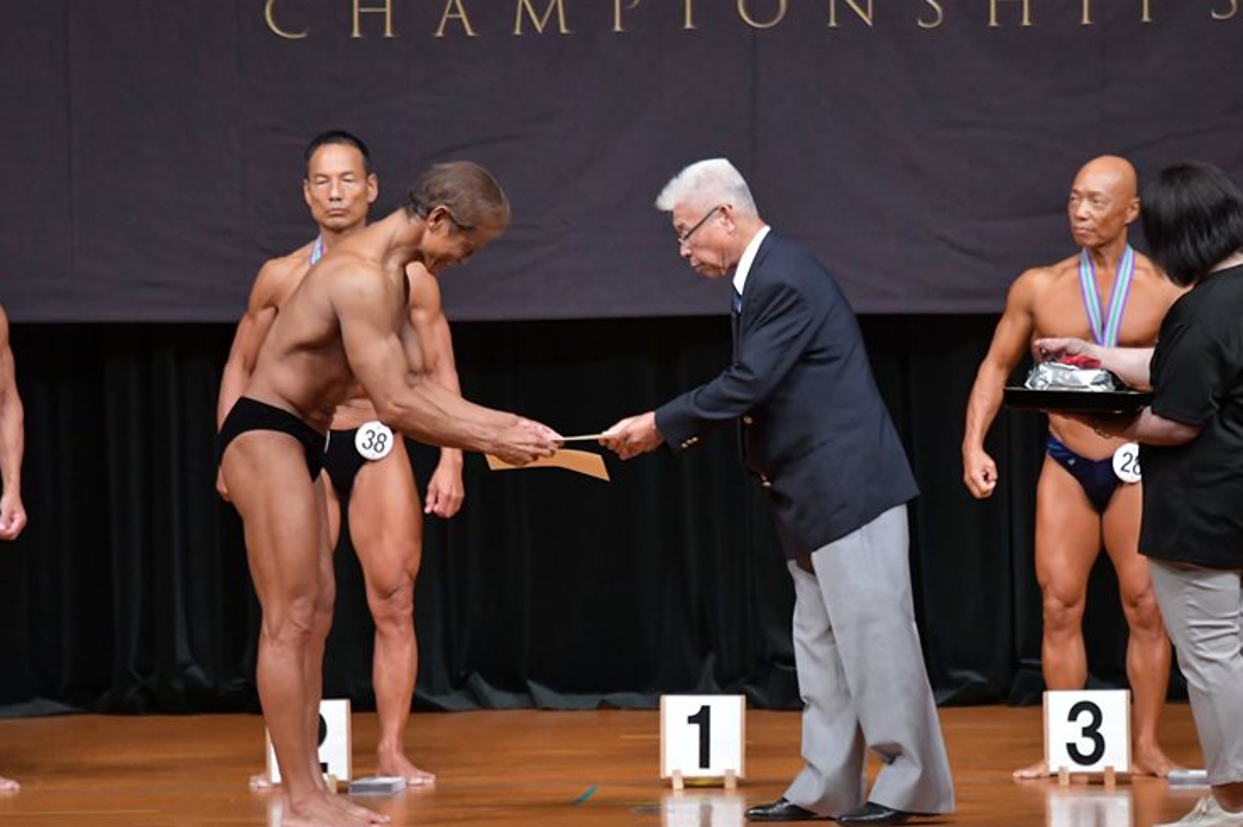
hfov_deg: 7.7
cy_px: 435
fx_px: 9281
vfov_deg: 5.1
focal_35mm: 269
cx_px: 613
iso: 5000
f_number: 5.6
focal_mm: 170
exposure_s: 1/400
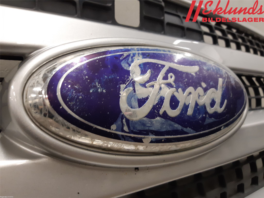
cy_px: 99
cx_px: 132
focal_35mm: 26
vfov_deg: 53.1
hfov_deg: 67.3
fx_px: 198
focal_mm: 3.93
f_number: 1.7
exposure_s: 1/50
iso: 125
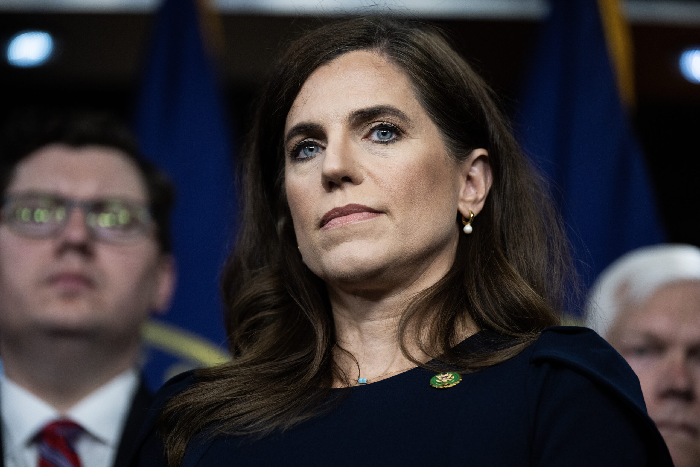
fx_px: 3208
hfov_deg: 12.5
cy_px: 234
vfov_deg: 8.3
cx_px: 350
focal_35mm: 165
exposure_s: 1/800
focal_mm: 165
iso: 3200
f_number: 2.8
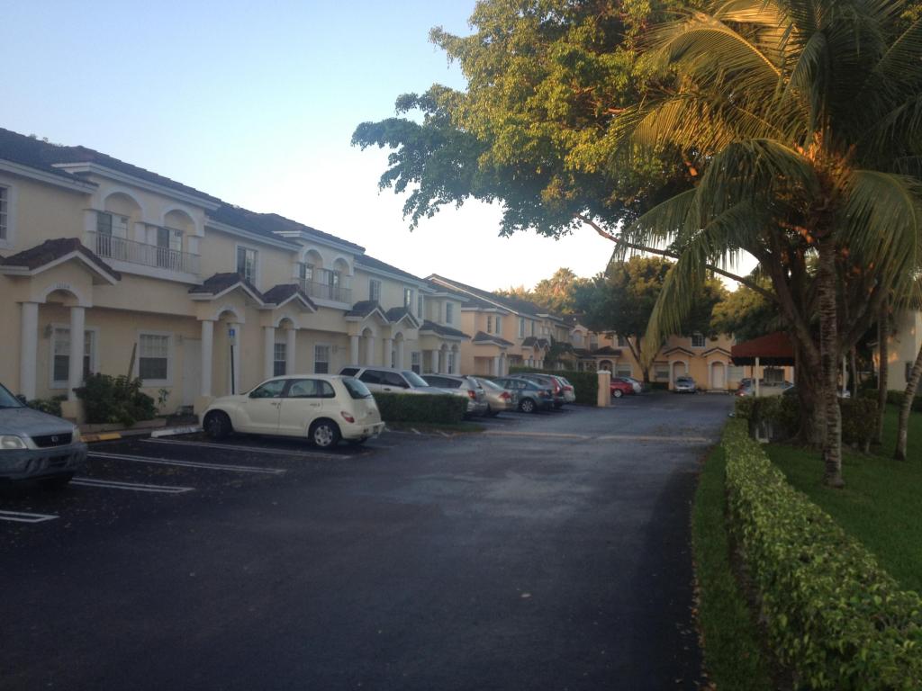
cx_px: 461
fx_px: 932
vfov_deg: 40.7
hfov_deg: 52.6
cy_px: 346
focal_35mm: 35
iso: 50
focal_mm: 4.28
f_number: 2.4
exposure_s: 1/192
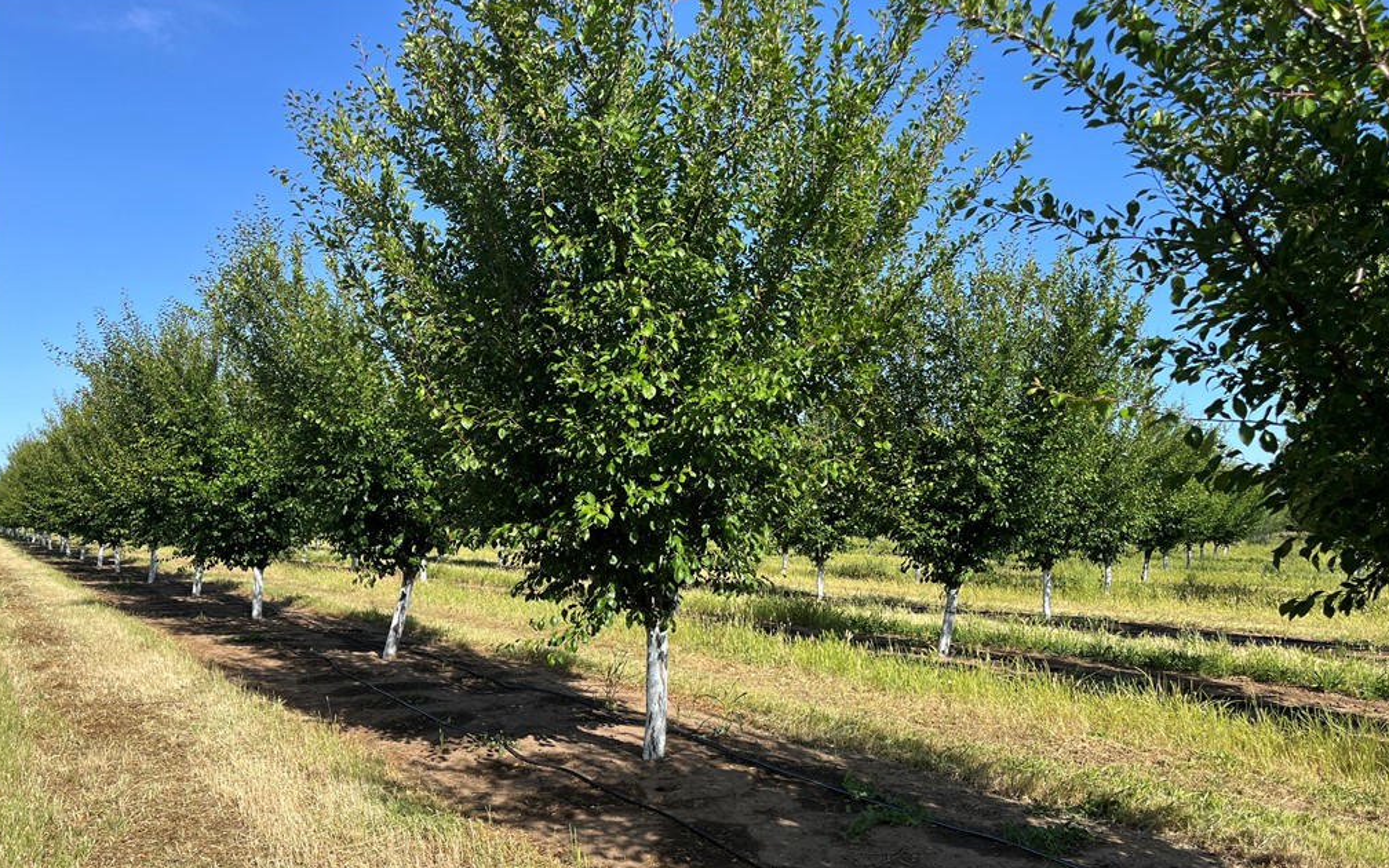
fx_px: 1060
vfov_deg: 44.3
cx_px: 692
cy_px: 518
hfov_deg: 66.5
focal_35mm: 28
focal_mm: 5.1
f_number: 1.6
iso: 50
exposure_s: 1/1776
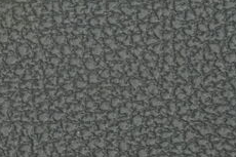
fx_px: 1860
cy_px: -71
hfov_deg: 7.1
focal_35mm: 284
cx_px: -201
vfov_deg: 4.8
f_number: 8
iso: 6400
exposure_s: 1/160
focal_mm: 68
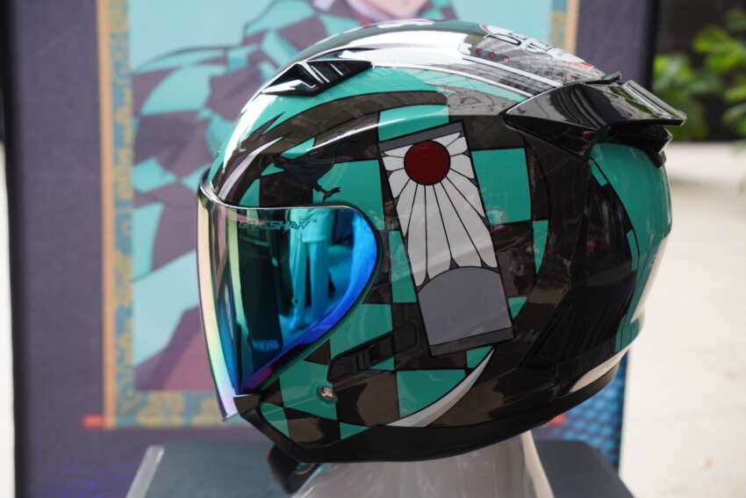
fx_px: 808
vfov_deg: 34.2
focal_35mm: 39
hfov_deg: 49.5
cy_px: 249
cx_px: 373
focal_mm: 39
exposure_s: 1/40
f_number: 7.1
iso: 200
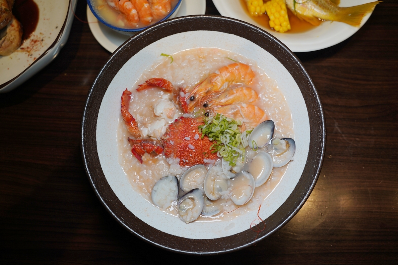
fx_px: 332
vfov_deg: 43.6
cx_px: 199
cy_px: 132
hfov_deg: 61.9
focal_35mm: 30
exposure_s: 1/60
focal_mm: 30
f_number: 4
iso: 125
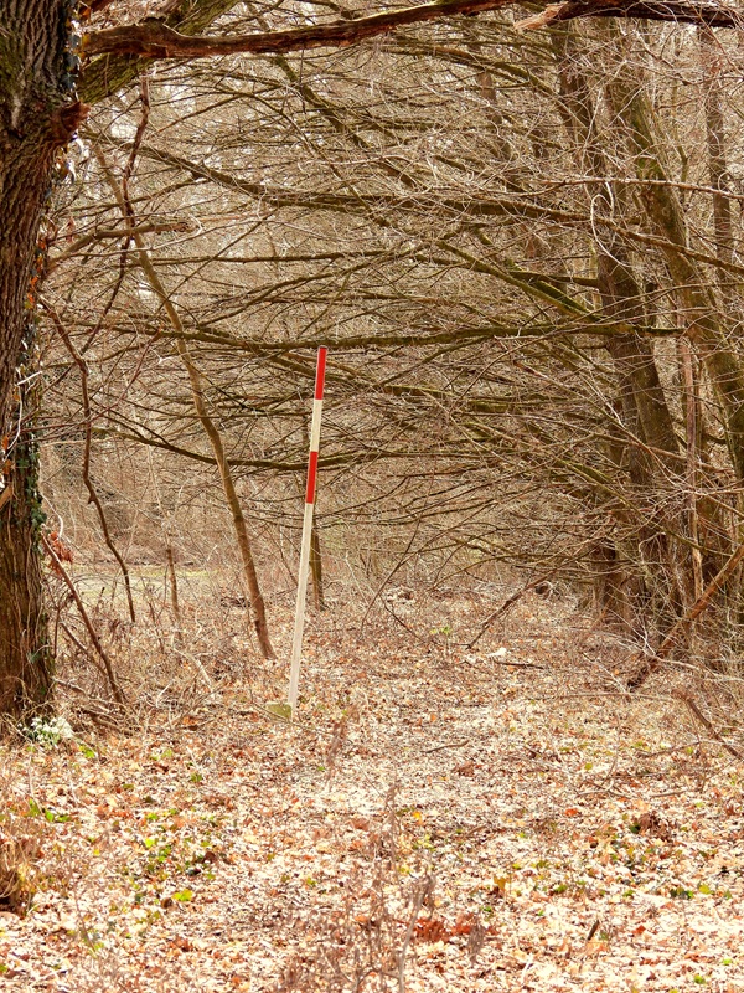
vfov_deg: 15.8
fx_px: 3582
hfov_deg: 11.9
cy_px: 496
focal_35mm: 125
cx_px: 372
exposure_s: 1/100
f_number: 4
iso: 100
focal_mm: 22.3
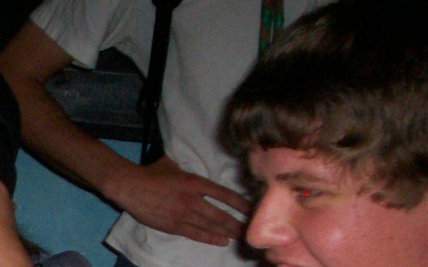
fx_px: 1481
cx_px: -276
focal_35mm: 127
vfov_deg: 9.9
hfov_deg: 14.9
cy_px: 450
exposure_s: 1/64
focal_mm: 5.9
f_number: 4.5
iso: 140
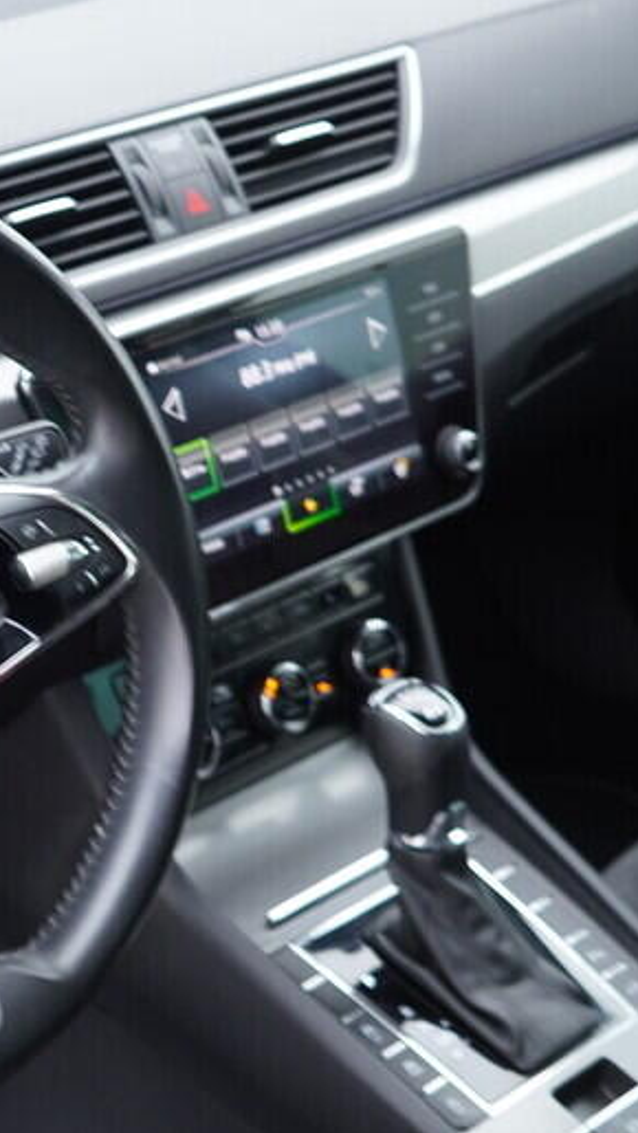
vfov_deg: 28.2
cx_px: -18
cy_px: 681
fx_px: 2254
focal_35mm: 75
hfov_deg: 15.8
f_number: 2.8
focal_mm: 24
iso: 320
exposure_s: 1/40
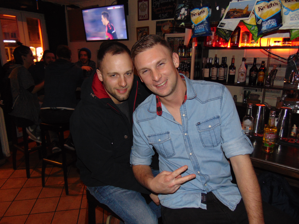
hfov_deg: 69.4
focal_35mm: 25
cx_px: 150
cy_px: 112
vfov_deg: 54.9
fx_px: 216
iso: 200
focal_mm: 4.5
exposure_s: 1/8
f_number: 3
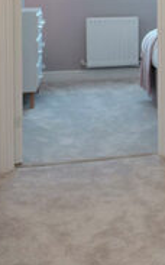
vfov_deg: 26.8
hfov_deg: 16.2
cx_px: 253
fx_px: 526
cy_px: 2
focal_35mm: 73
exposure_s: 1/2
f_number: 9
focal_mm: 23
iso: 100
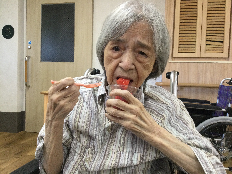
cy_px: 87
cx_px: 116
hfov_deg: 58.4
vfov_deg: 45.4
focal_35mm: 31
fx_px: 208
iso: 125
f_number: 2.4
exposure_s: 1/30
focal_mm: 3.3
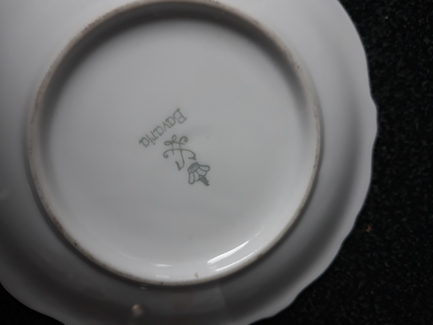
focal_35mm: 27
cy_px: 162
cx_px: 216
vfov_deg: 51.4
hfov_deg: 65.3
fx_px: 338
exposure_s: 1/50
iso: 100
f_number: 1.7
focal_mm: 3.71
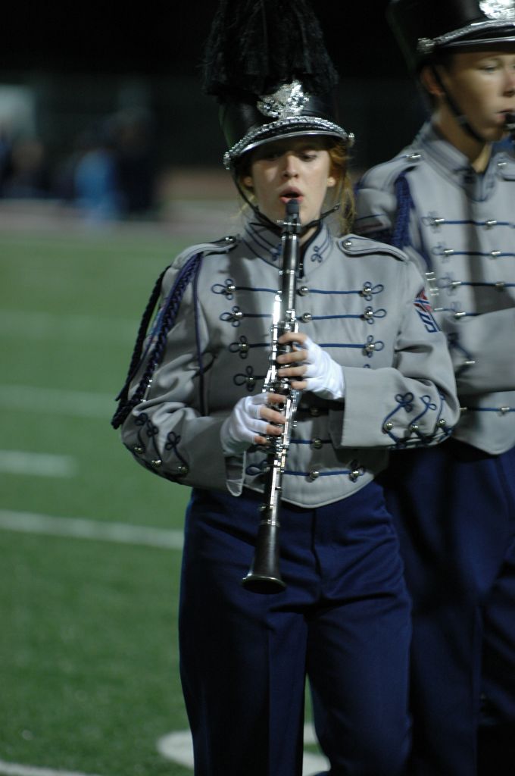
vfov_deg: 6.9
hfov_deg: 4.6
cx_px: 258
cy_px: 388
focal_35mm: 300
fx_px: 6454
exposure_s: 1/60
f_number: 2.8
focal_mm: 200
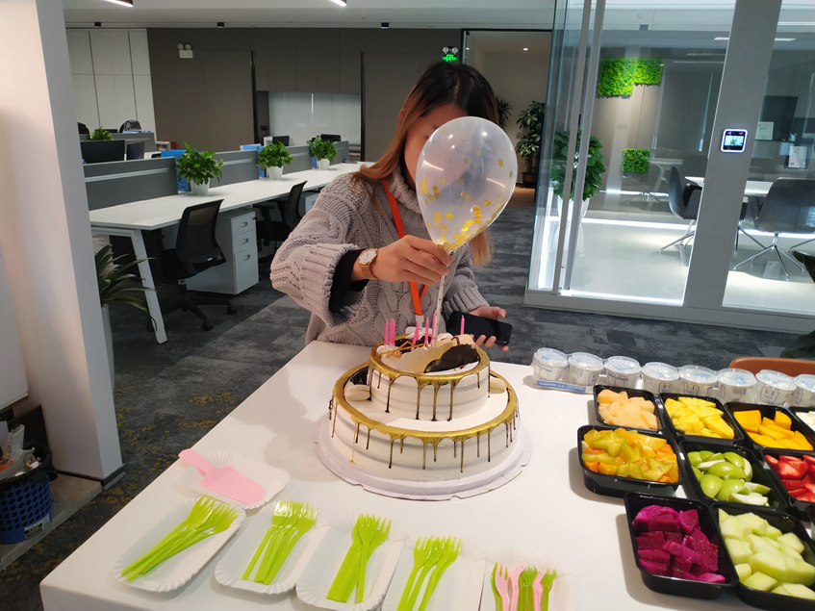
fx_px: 565
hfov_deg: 71.6
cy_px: 306
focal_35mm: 24
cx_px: 408
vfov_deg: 56.8
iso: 160
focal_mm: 3.94
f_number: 1.9
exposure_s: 1/24
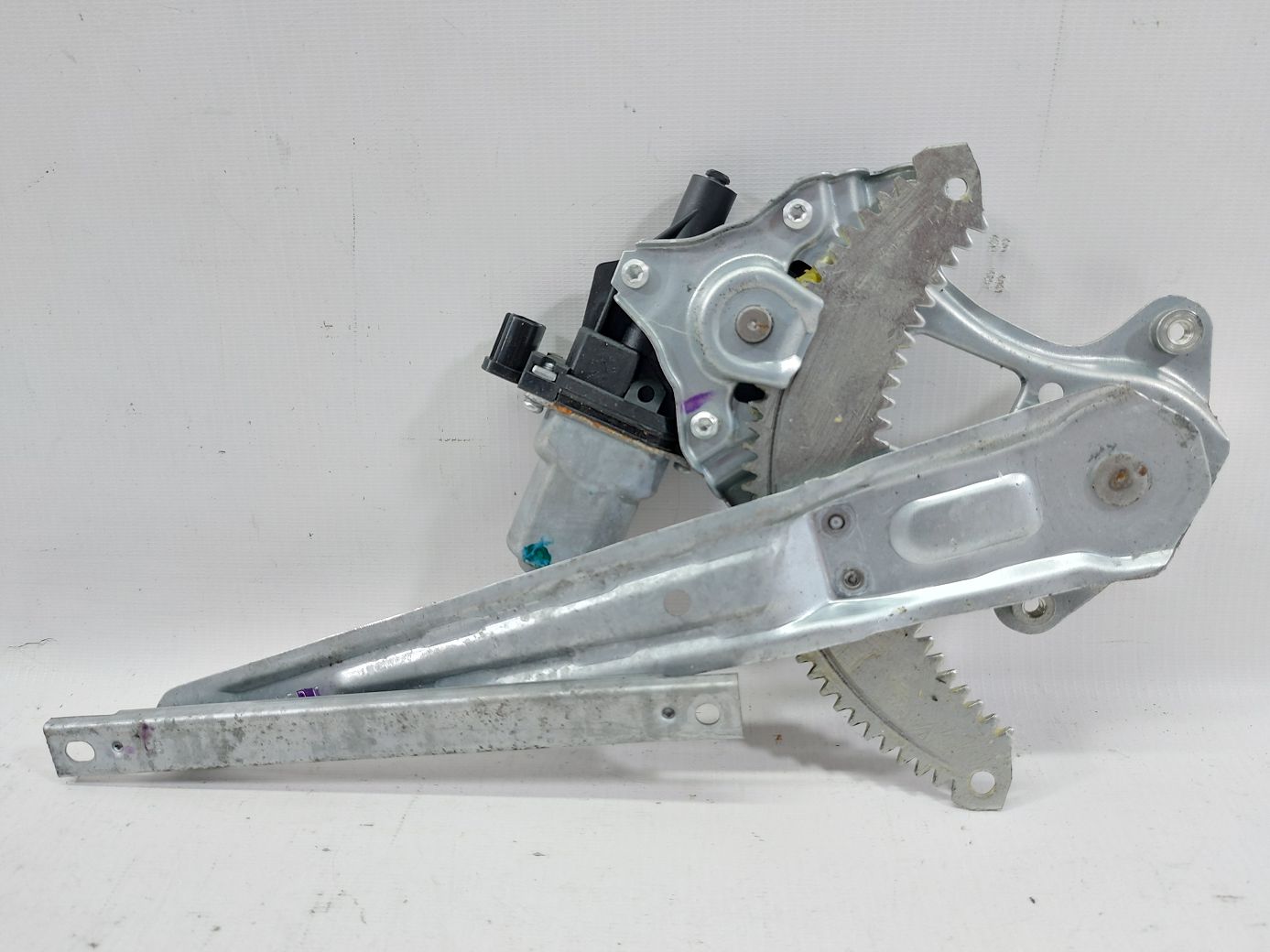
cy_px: 476
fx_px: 880
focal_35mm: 24
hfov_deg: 71.6
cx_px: 635
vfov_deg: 56.8
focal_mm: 5.23
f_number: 1.8
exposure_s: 1/50
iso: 100
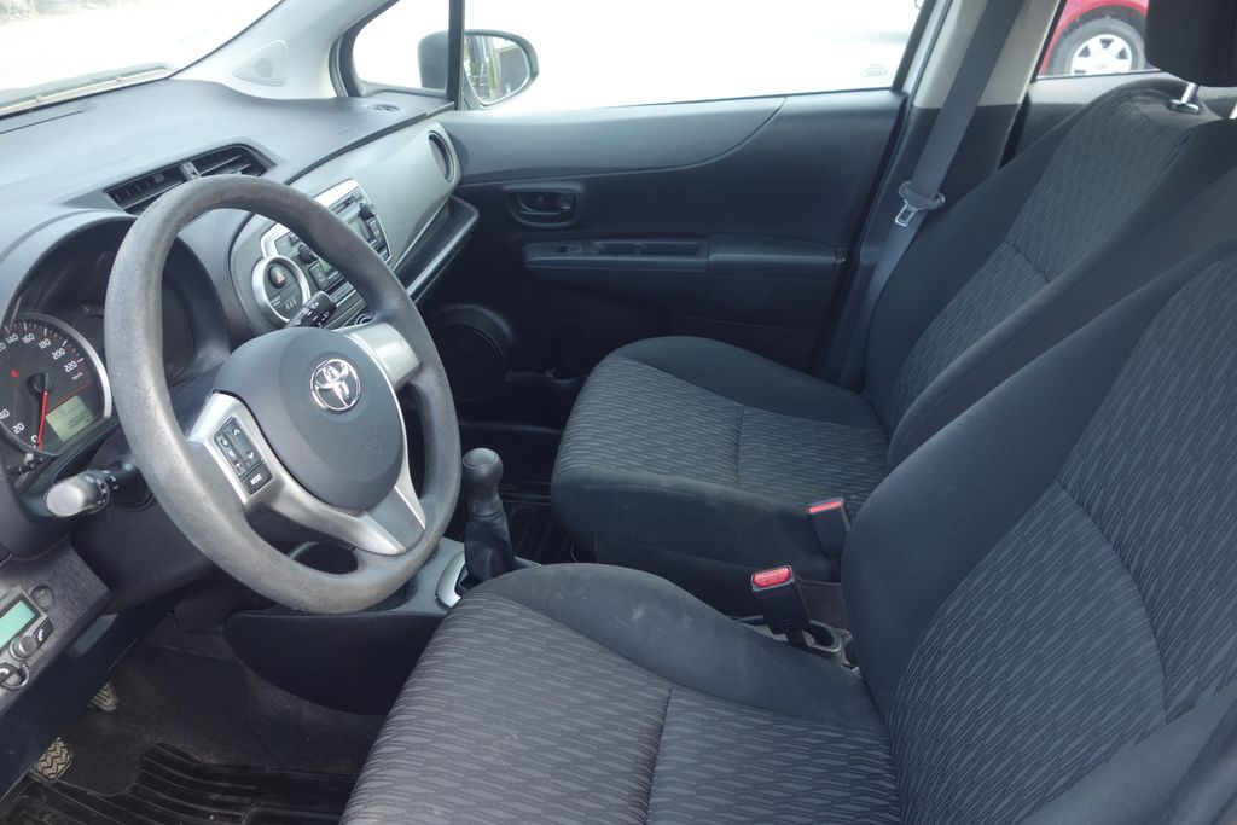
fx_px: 962
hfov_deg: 65.5
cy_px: 412
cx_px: 618
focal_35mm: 28
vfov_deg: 46.4
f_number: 4
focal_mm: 10.4
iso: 125
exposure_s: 1/50
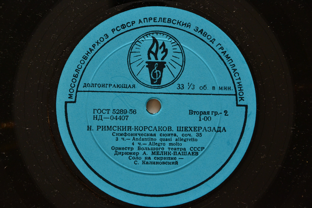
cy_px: 104
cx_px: 156
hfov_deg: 18.2
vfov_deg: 12.2
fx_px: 975
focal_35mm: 112
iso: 800
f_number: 7.1
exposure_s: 1/200
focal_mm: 75
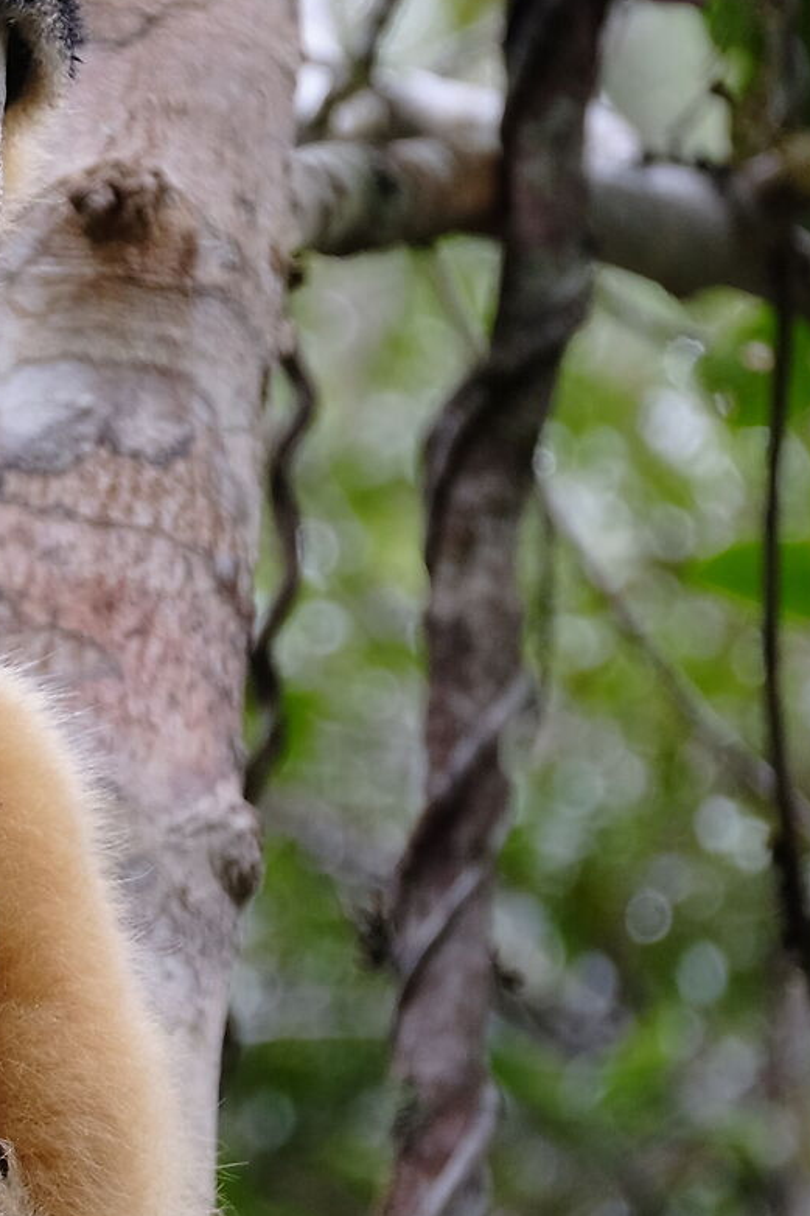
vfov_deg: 3.3
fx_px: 20933
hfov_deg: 2.2
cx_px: -541
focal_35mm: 620
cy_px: 675
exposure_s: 1/75
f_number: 4.4
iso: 400
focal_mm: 134.5
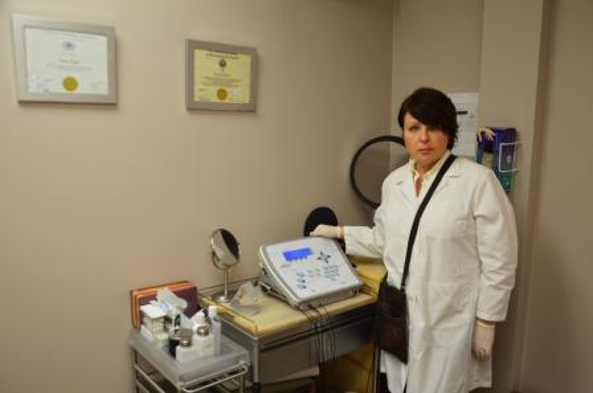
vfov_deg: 41.6
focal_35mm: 32
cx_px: 296
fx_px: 518
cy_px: 196
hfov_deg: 59.6
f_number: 5
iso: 400
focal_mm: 21
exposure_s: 1/100
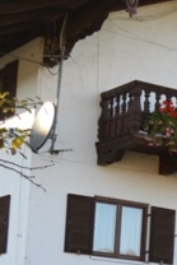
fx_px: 1053
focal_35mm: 143
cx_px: 287
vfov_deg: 14.3
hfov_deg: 9.3
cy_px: 195
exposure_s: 1/125
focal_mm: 30
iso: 180
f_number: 5.6
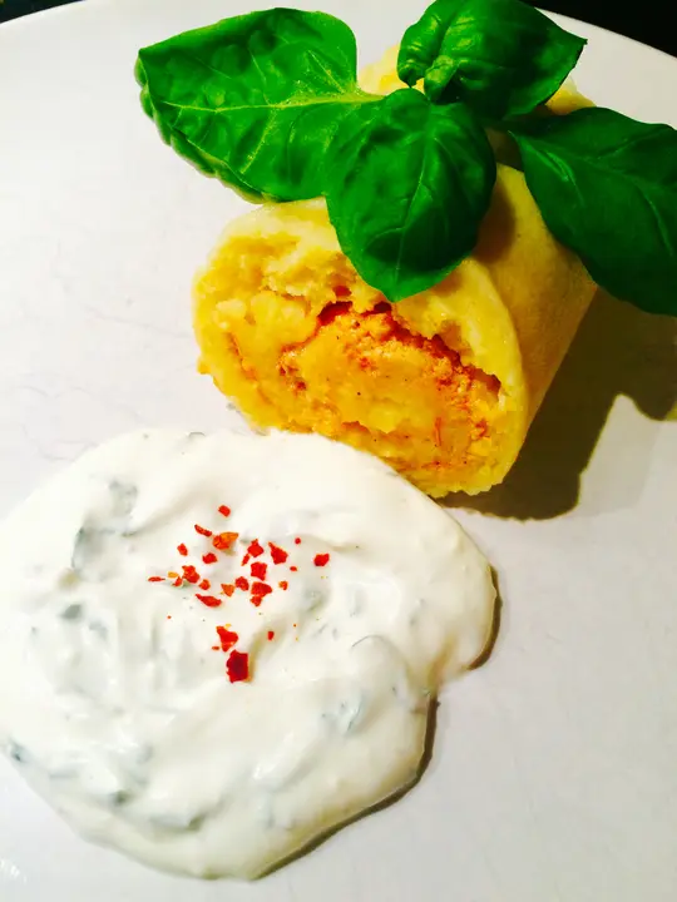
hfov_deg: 48.2
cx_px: 338
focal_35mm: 29
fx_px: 756
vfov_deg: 61.7
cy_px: 451
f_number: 2.2
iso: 80
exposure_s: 1/33
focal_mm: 4.15
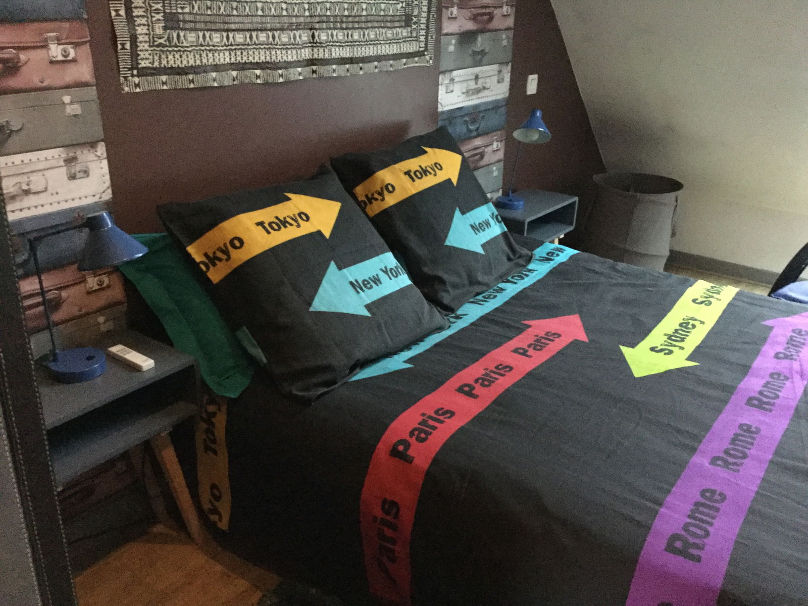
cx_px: 404
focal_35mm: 31
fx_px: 724
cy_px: 303
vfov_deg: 45.4
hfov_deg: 58.4
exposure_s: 1/17
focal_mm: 3.3
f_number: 2.4
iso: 640
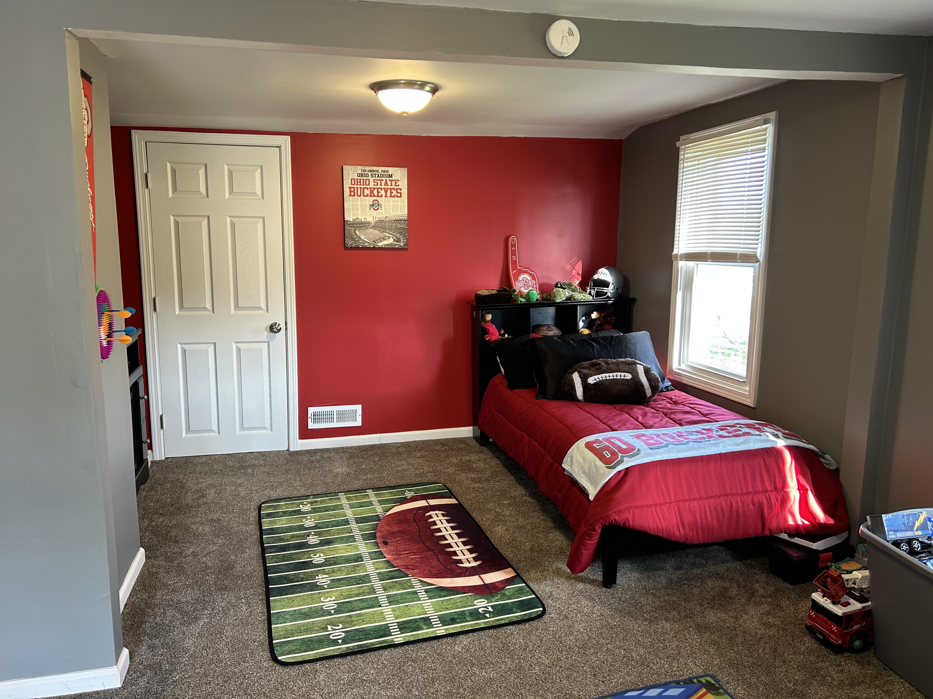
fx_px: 701
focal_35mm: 26
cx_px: 466
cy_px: 350
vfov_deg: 53.1
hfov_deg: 67.3
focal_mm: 5.7
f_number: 1.5
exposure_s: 1/60
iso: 80
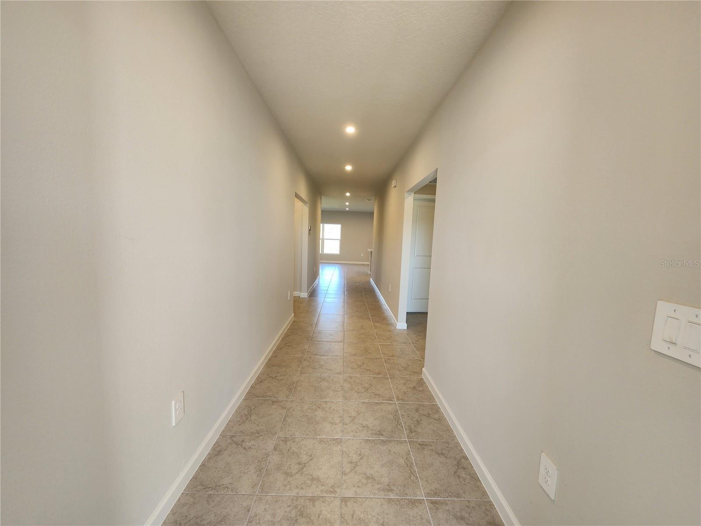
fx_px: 263
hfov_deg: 106.2
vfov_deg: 89.9
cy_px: 263
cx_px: 350
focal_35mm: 13
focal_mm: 2.2
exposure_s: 1/60
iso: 80
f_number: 2.2
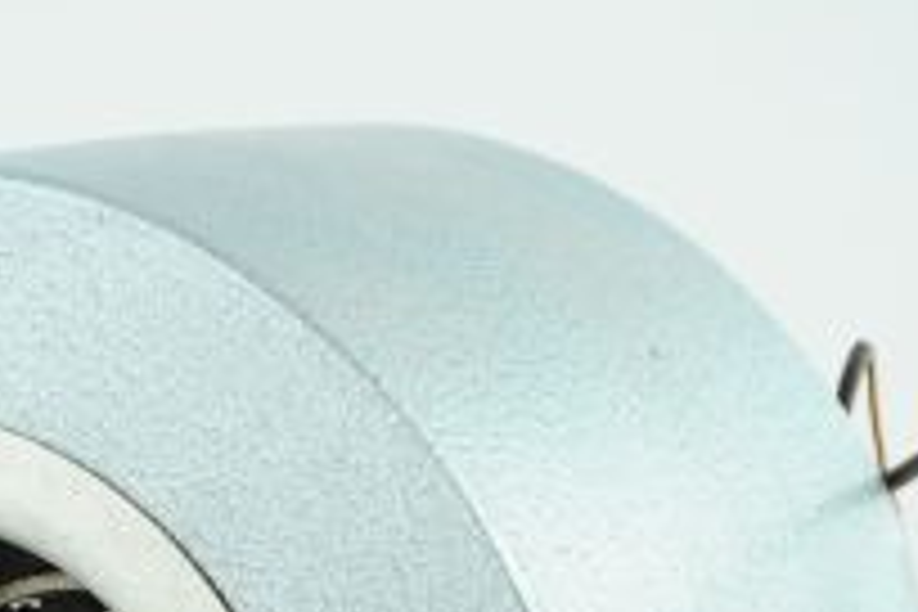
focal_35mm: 182
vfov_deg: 7.4
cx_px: 266
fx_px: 4641
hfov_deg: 11.3
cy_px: 857
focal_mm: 62
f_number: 7.1
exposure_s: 1/100
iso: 800
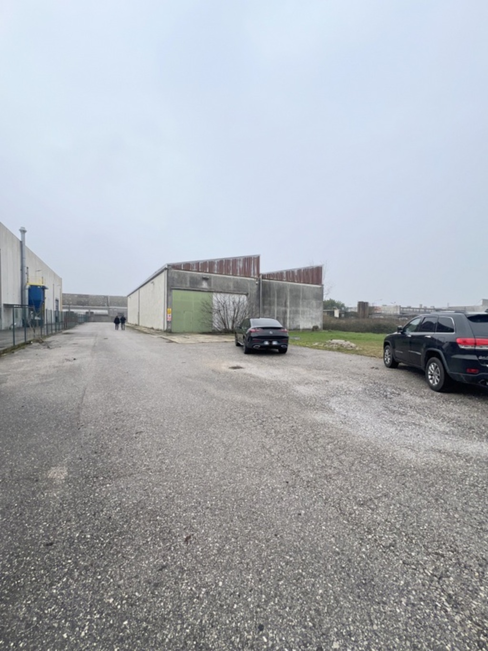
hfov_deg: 89.9
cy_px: 326
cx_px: 244
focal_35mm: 13
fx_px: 244
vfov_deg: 106.2
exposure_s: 1/732
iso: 32
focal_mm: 1.57
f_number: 1.8
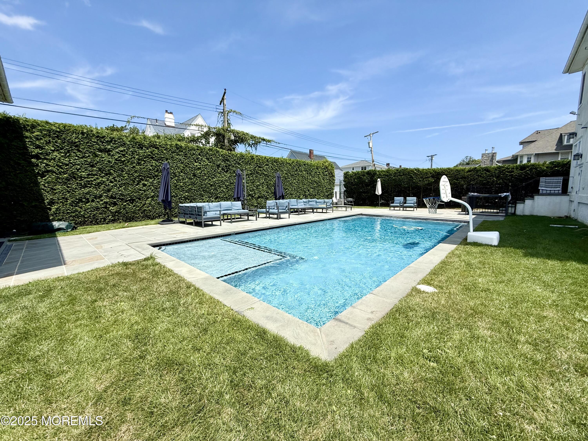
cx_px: 294
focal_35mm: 14
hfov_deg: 102.1
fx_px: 238
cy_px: 220
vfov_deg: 85.7
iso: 50
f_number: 2.2
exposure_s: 1/2506
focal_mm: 2.22
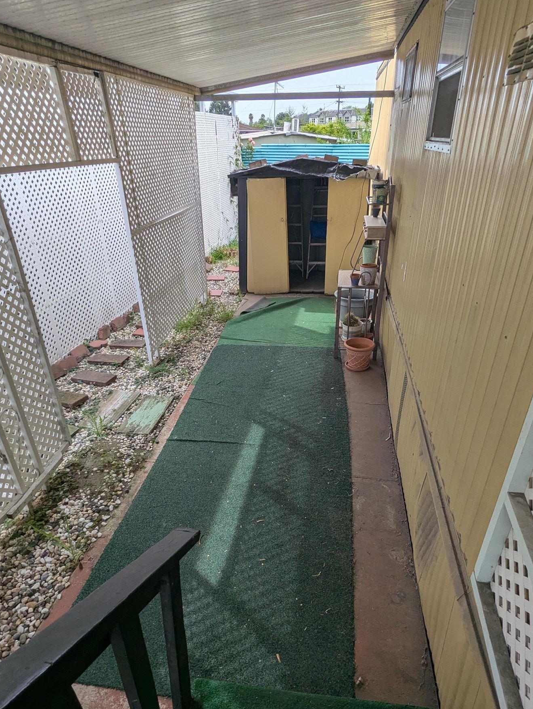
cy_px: 379
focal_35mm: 21
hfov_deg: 63.6
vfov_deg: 78.8
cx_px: 266
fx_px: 430
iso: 45
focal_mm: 2.35
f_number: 2.2
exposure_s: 1/585
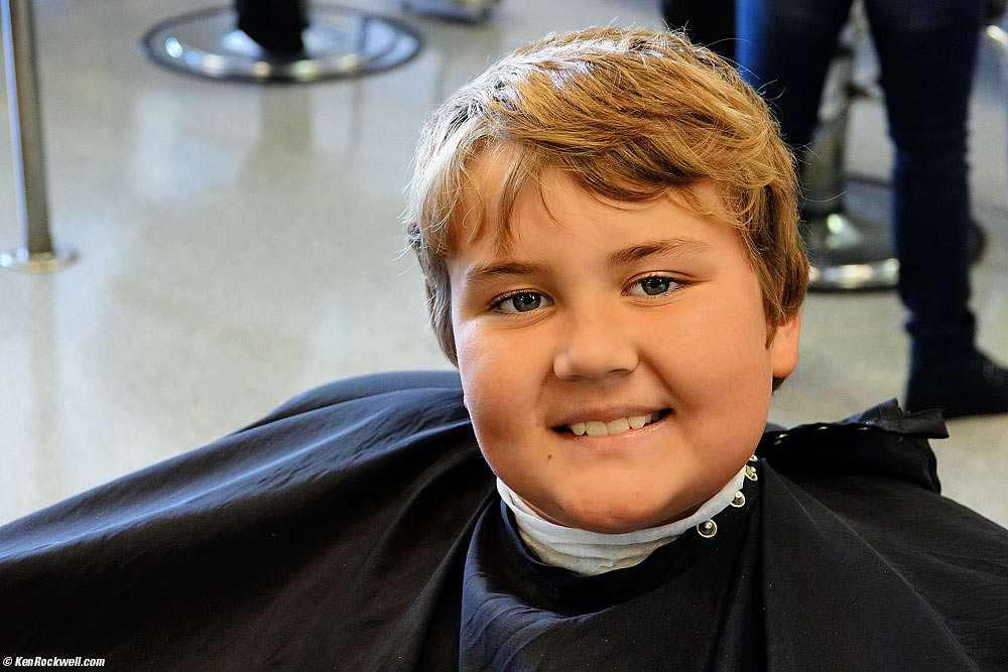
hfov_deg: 27.3
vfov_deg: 18.4
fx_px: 2072
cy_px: 336
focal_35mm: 74
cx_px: 504
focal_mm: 27.24
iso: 800
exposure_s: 1/125
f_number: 3.5
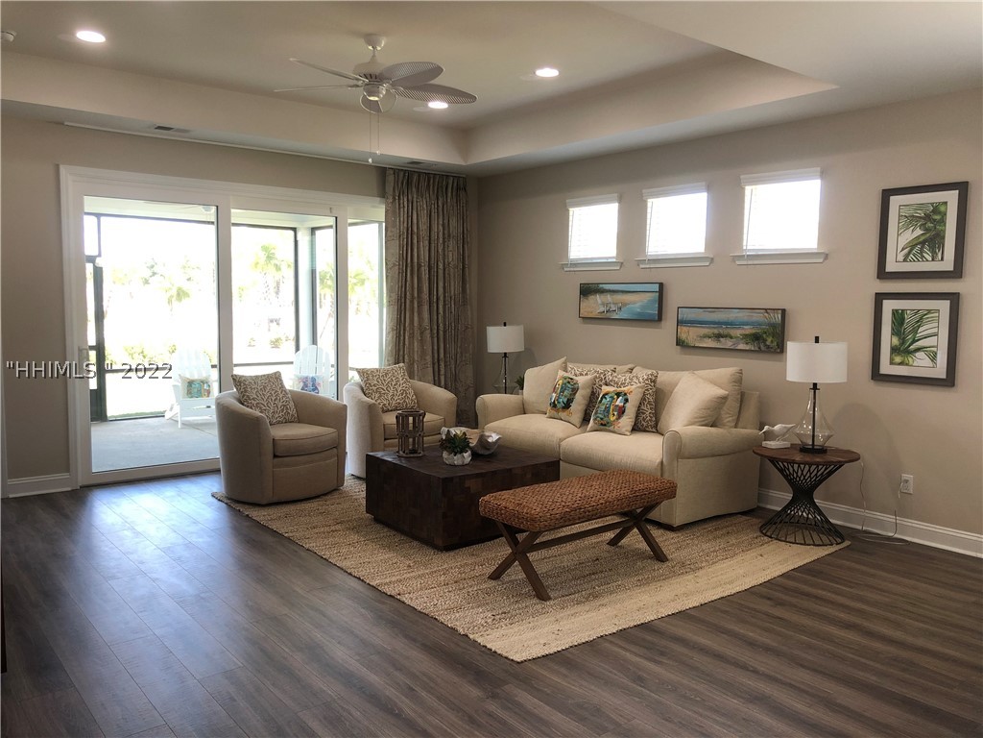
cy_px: 369
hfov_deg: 63.4
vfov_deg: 49.7
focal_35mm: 28
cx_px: 492
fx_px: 795
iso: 25
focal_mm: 3.99
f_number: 1.8
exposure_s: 1/30
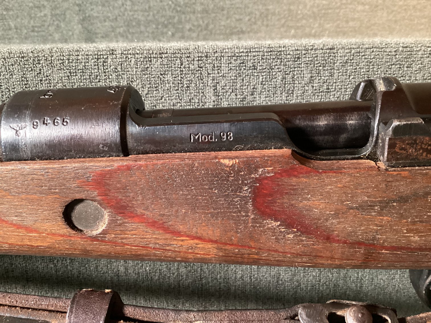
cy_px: 162
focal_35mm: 31
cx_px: 216
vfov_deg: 45.4
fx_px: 386
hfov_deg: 58.3
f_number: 2.4
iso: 500
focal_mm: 3.3
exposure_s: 1/30
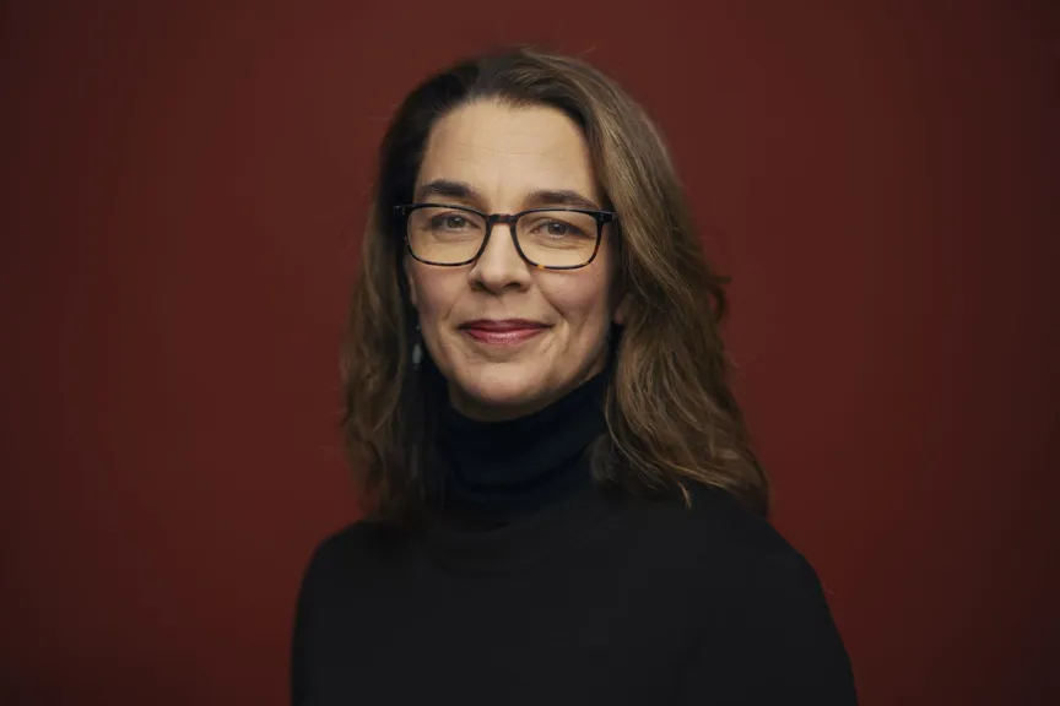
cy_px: 353
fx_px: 2503
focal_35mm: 85
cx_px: 530
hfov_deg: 23.9
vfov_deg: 16.1
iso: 100
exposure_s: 1/160
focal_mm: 85
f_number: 1.8
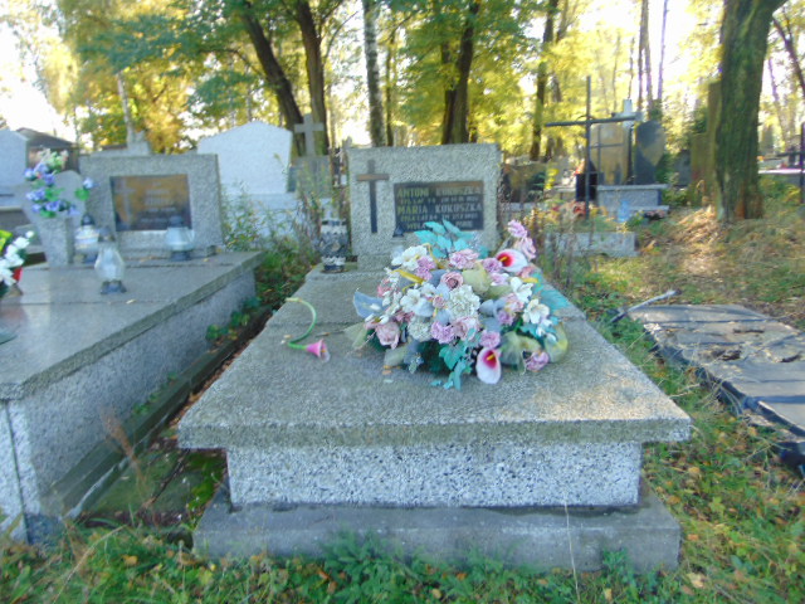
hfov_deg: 69.4
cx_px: 402
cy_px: 302
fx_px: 581
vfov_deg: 54.9
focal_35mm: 25
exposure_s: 1/60
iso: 80
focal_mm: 4.5
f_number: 3
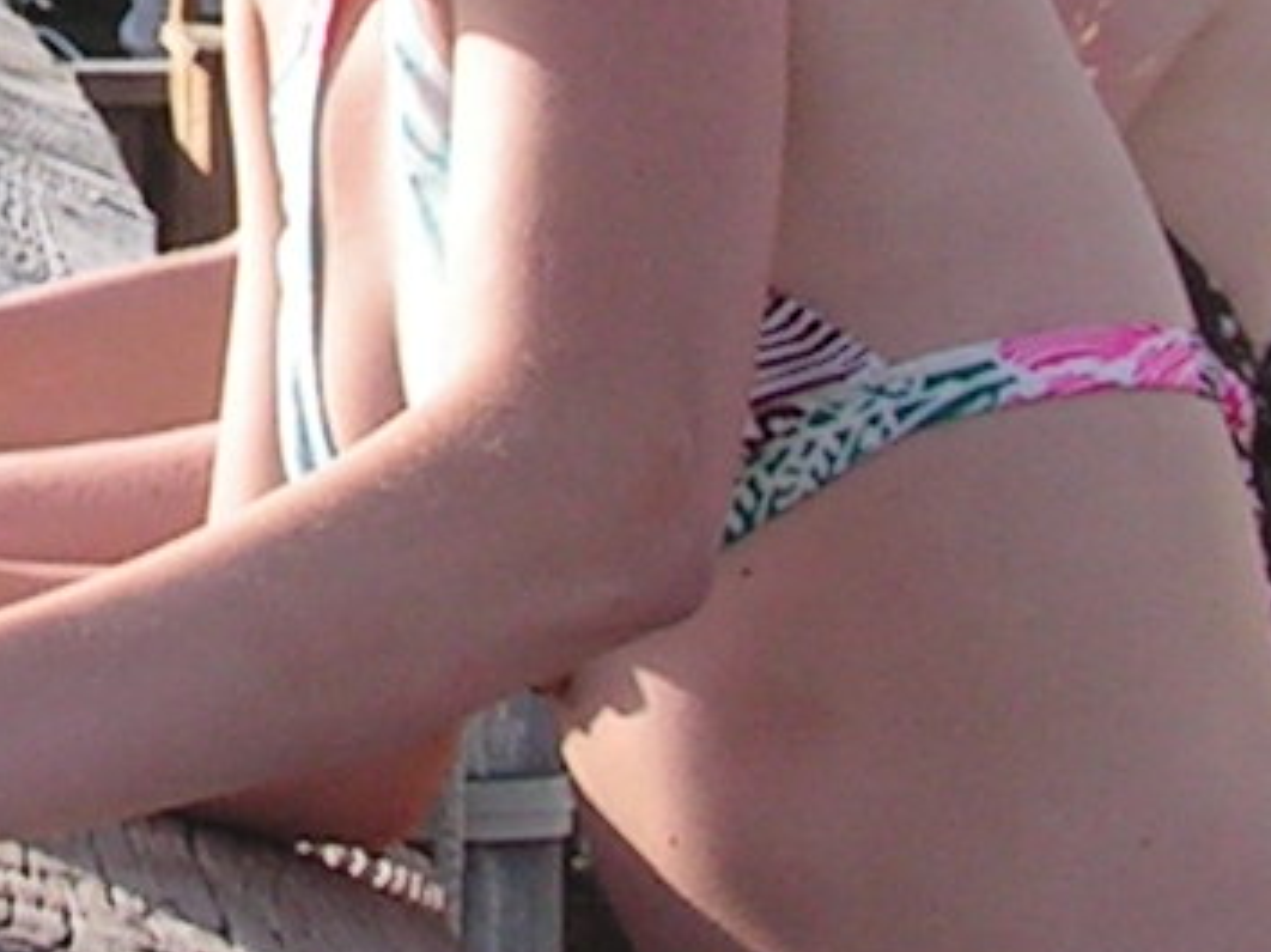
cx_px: -309
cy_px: -453
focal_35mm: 244
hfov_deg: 8.0
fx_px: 8953
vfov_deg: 6.0
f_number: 5.6
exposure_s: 1/200
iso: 50
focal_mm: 6.3
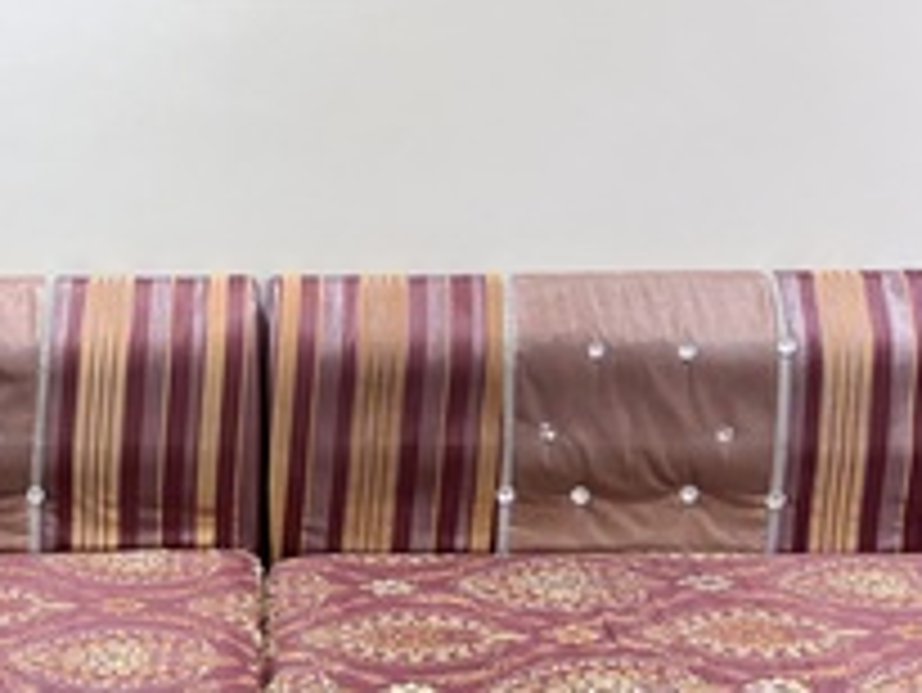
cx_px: 200
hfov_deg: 32.4
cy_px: 394
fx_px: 1546
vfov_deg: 25.2
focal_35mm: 58
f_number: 1.6
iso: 400
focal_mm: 5.96
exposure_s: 1/40
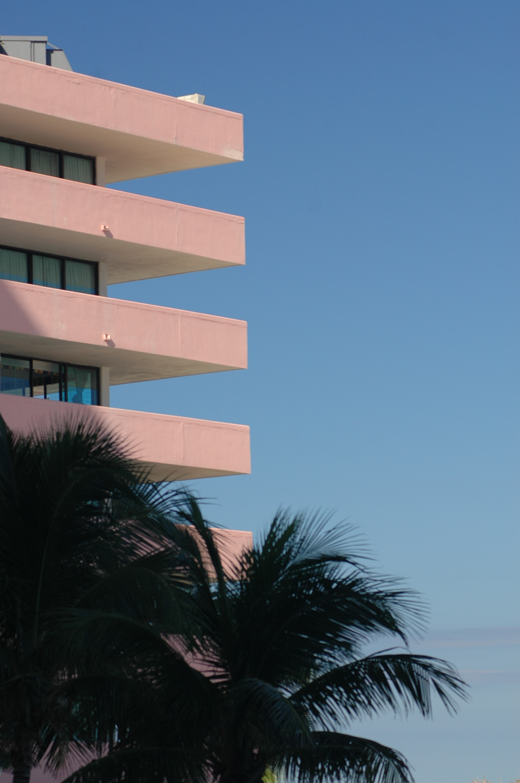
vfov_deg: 13.7
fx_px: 3256
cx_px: 260
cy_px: 392
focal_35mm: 150
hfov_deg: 9.1
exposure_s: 1/400
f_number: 5
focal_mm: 100
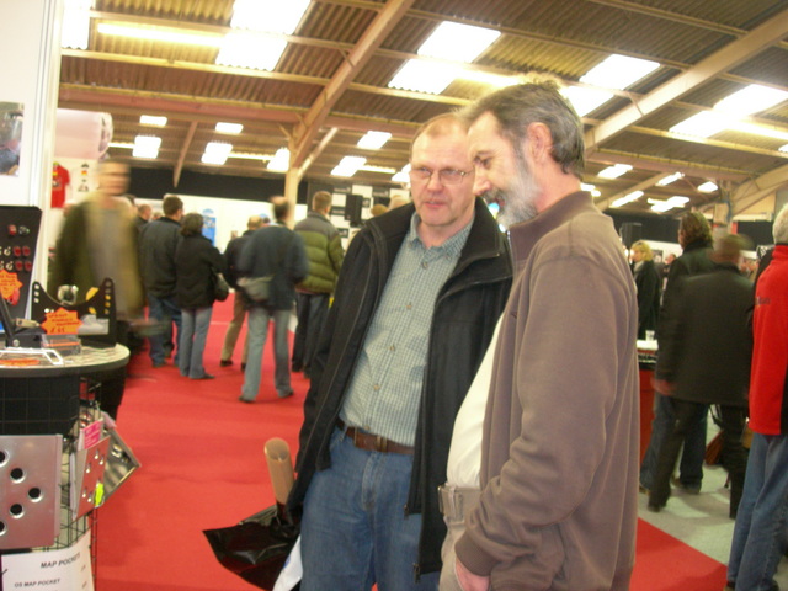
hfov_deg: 49.0
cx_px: 394
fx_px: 865
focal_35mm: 38
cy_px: 296
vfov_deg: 37.7
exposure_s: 1/8.2
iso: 200
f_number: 2.8
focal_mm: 7.8
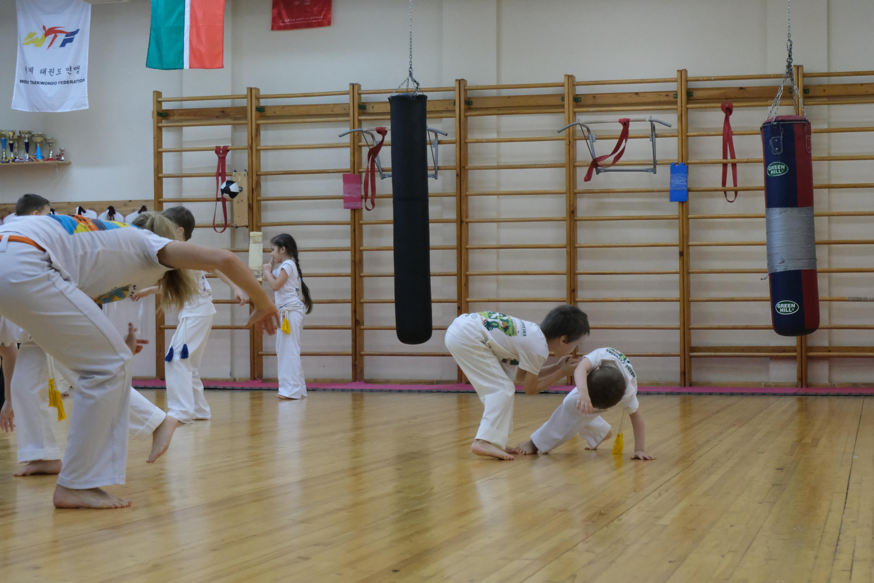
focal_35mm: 65
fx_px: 1578
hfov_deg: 31.0
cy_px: 292
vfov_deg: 20.9
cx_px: 437
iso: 6400
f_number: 5.6
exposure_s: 1/300
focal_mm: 43.2
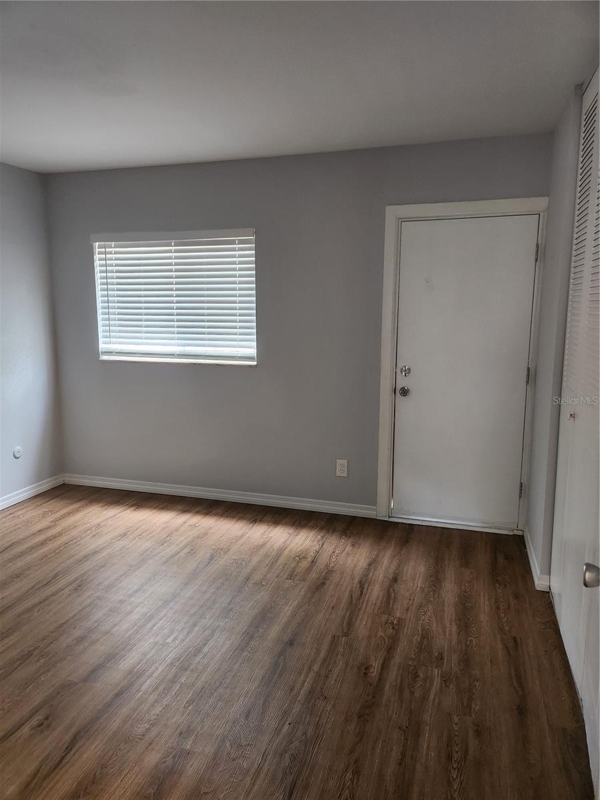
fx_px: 555
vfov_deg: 71.6
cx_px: 300
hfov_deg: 56.8
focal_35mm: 24
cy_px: 400
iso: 640
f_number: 1.8
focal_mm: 5
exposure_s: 1/60
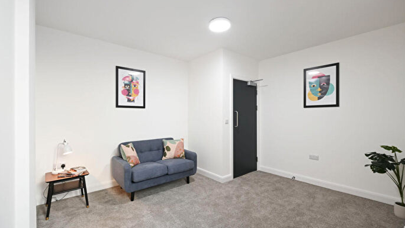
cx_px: 202
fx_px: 161
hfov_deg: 103.0
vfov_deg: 70.6
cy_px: 112
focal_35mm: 15
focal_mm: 14
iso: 200
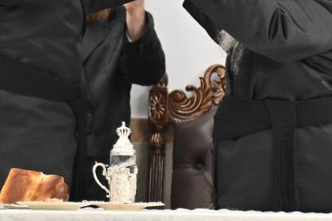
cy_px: 2
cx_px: 179
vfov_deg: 3.8
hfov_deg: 5.6
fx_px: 3375
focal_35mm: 366
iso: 500
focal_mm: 100
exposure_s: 1/250
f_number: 4
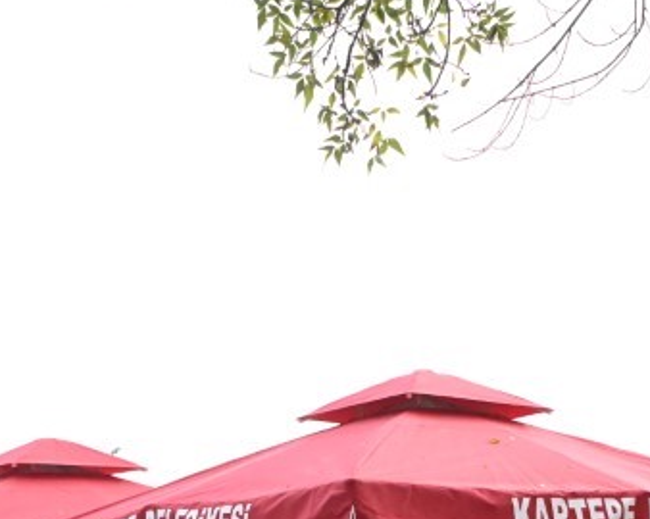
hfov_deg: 20.0
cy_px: 623
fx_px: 1846
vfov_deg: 15.4
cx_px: 348
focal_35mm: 96
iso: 6400
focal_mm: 30
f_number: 2.8
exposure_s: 1/32000
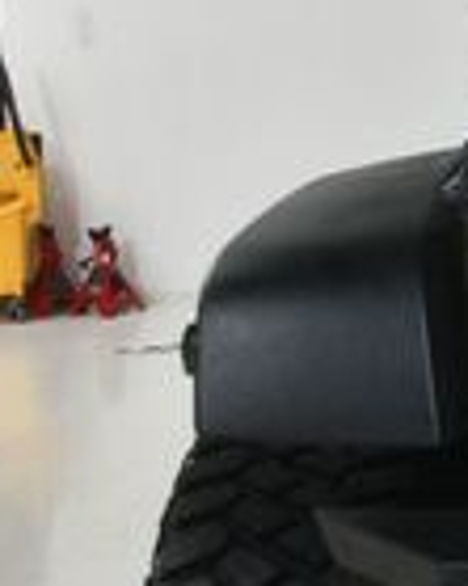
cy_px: 346
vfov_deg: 12.4
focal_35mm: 156
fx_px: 2704
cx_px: 1105
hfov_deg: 9.0
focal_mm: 24
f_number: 13
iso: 100
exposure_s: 1/160
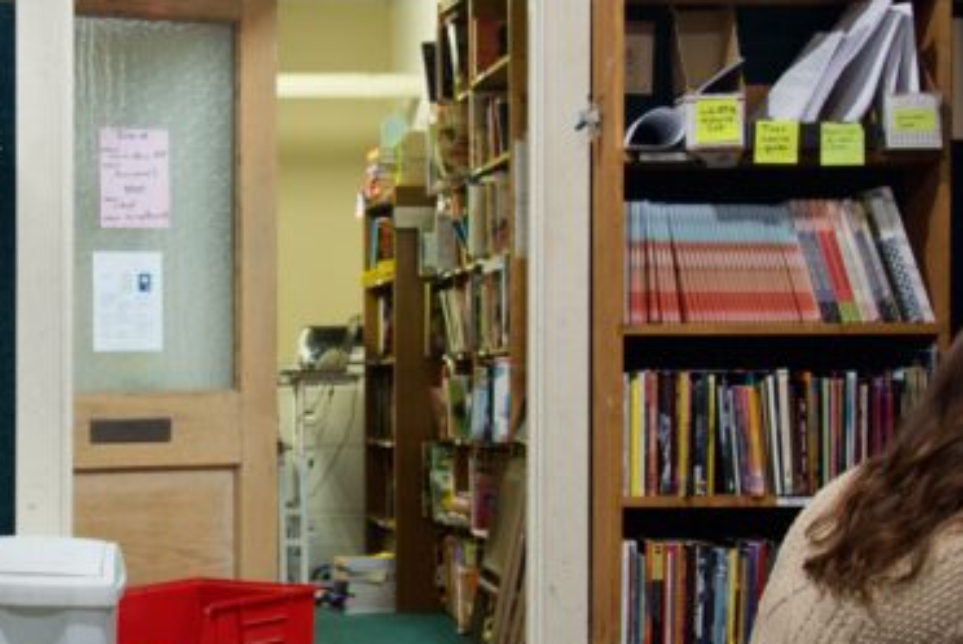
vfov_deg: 17.7
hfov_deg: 25.7
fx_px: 2062
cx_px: 148
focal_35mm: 77
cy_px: 409
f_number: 4
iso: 1400
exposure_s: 1/30
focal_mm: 28
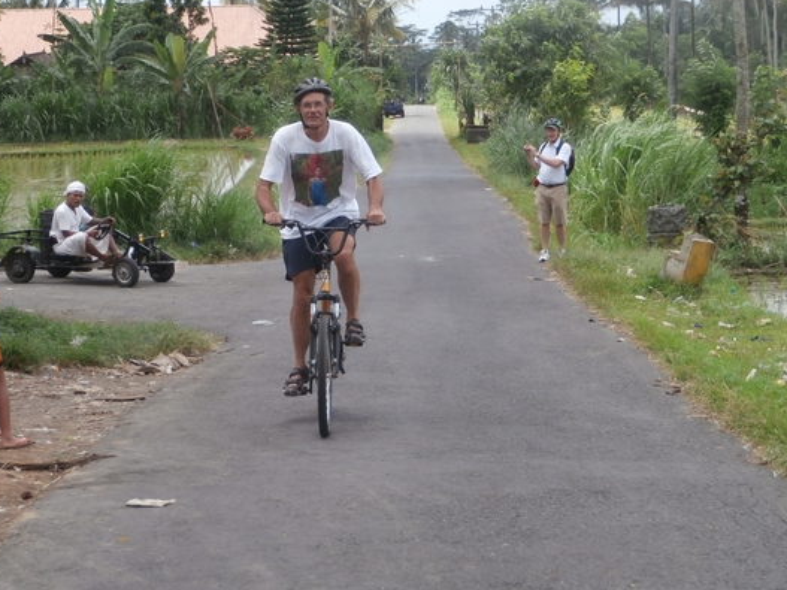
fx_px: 2228
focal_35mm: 98
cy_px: 320
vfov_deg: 15.1
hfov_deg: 20.0
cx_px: 378
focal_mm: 15.16
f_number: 5
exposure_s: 1/320
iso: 100
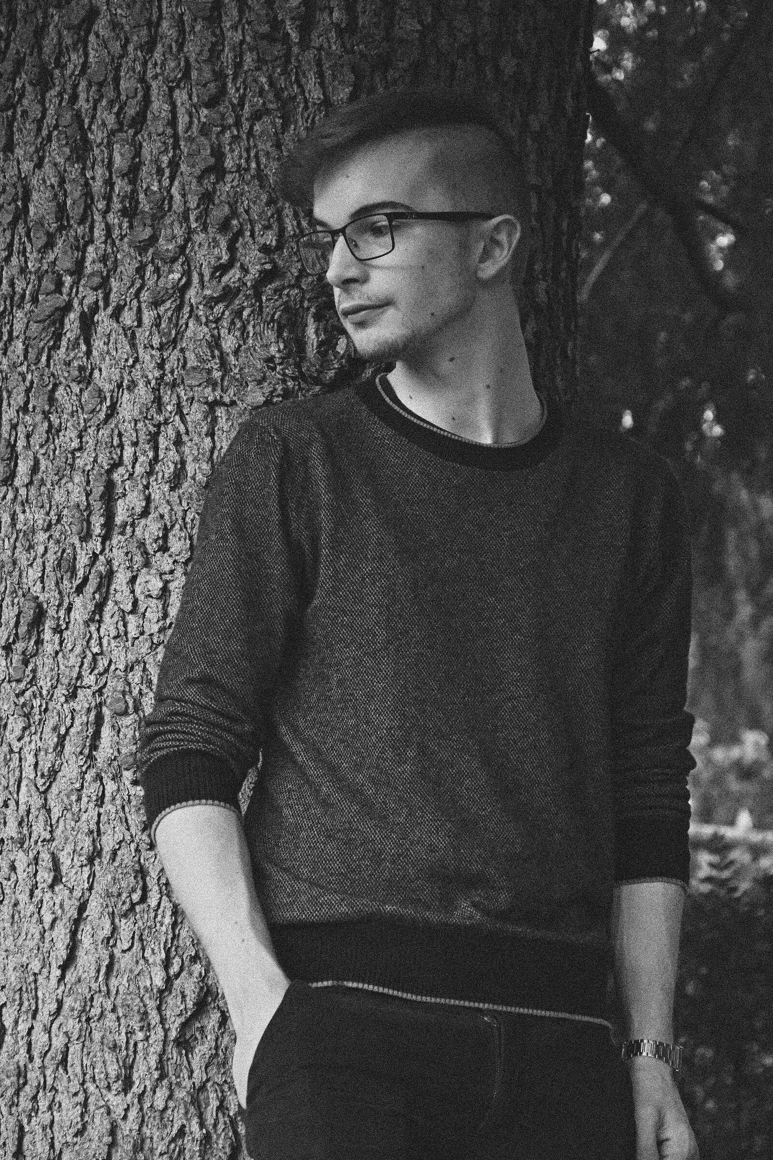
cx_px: 386
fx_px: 2995
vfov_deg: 21.9
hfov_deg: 14.7
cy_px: 580
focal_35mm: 93
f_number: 5
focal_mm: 62
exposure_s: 1/160
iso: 5600
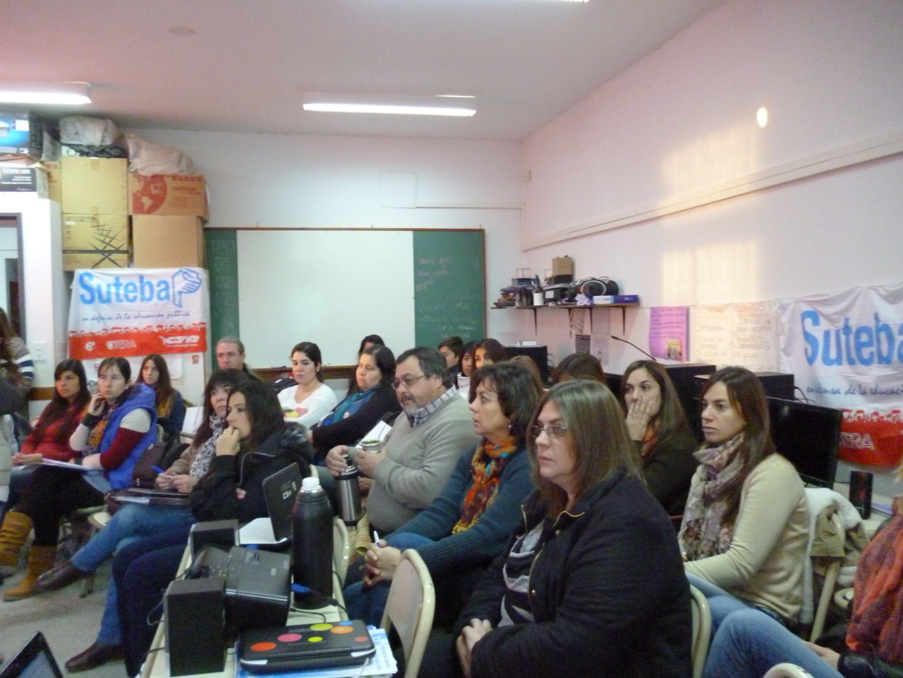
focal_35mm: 28
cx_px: 452
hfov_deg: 63.4
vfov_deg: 49.7
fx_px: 730
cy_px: 339
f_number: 3.1
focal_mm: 5
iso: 800
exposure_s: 1/25
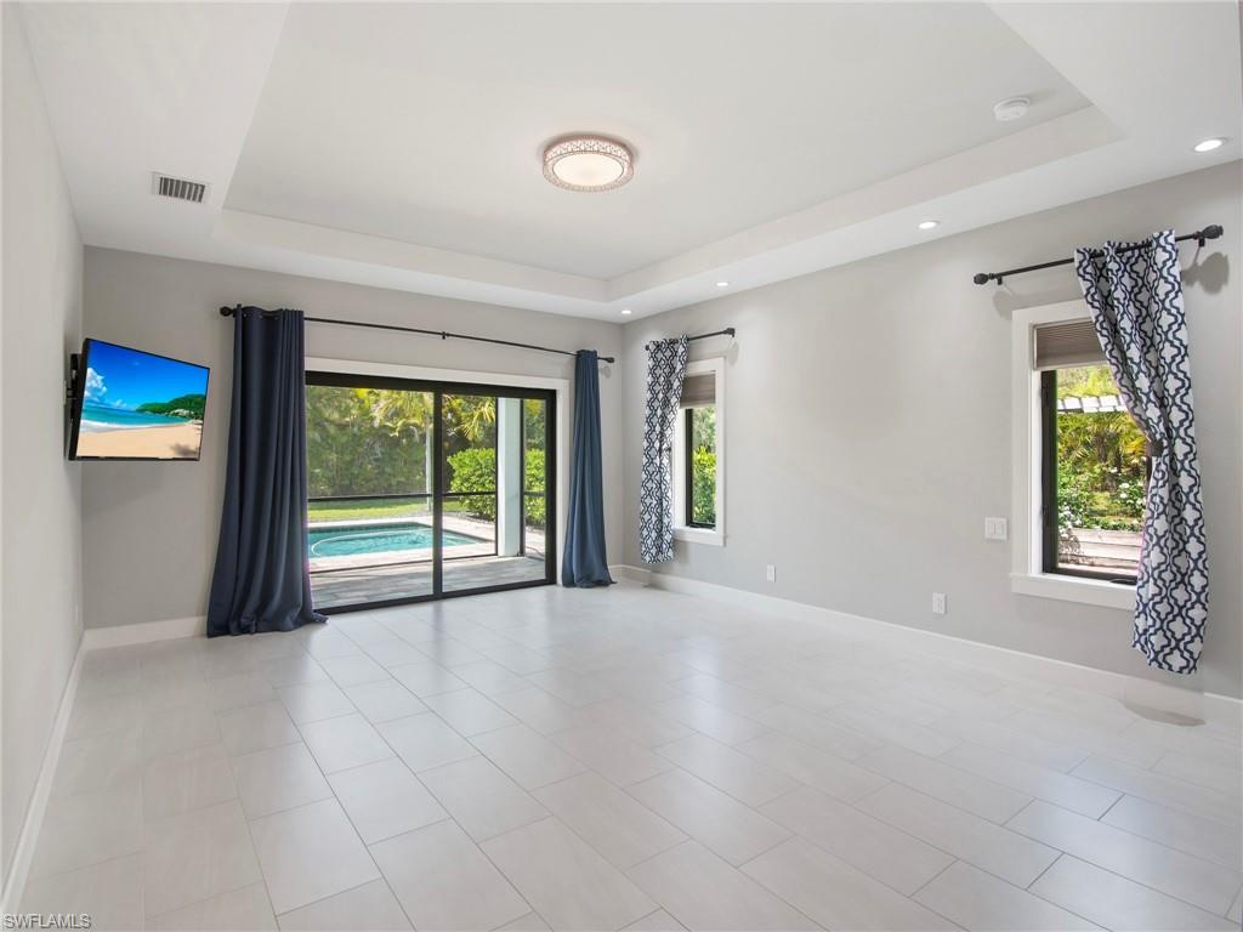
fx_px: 575
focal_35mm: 16
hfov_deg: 94.5
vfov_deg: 78.1
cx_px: 622
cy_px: 466
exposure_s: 1/500
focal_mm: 8
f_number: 7.1
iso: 200
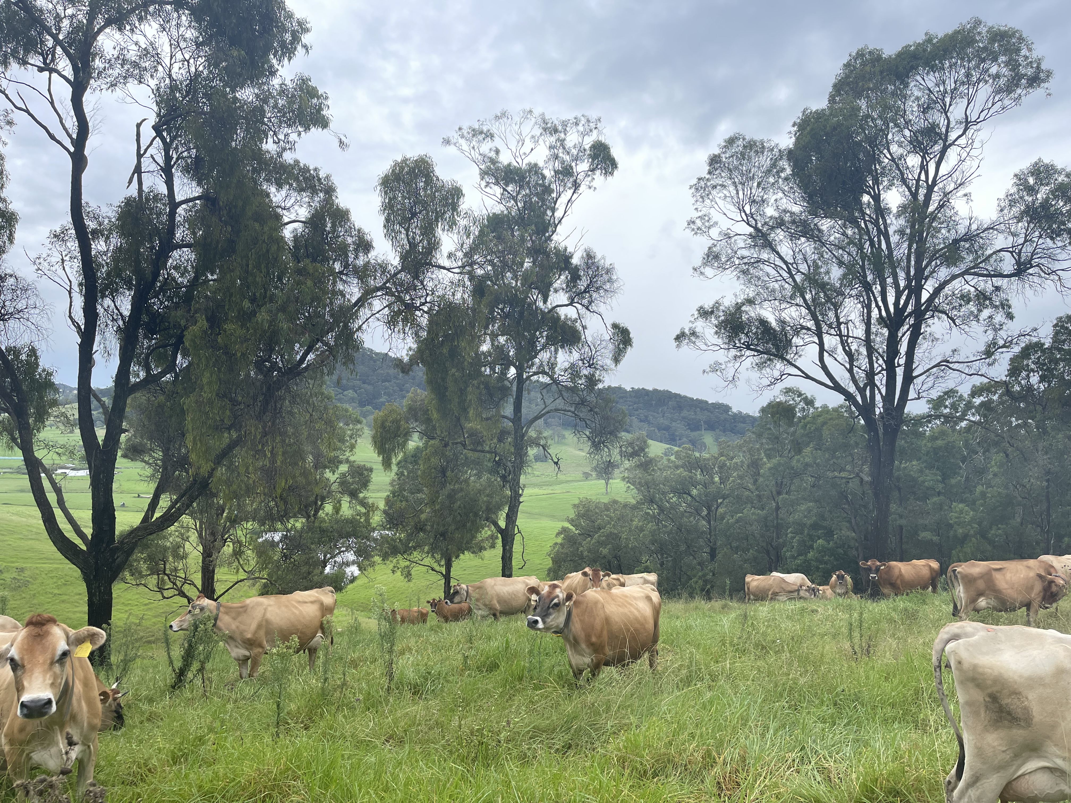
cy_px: 402
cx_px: 536
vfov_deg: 53.1
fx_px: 804
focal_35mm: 26
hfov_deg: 67.3
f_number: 1.6
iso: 32
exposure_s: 1/1493
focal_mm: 5.1
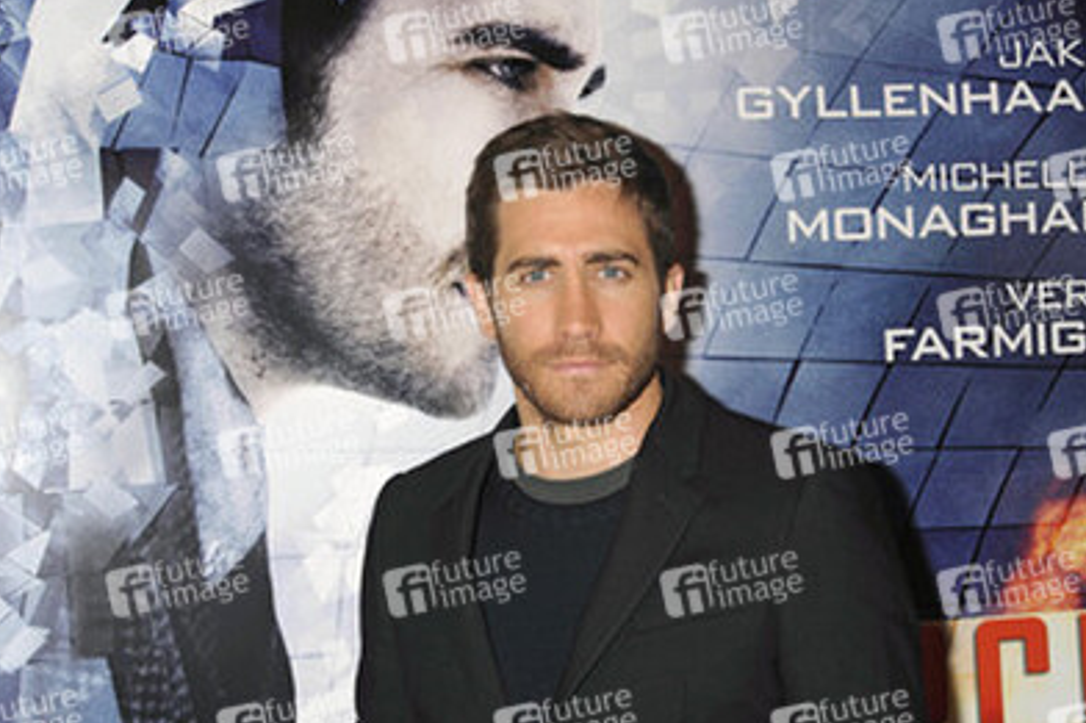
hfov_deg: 26.6
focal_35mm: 76
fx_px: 2292
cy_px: 377
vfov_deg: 17.9
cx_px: 492
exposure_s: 1/160
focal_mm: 66
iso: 800
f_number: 6.3
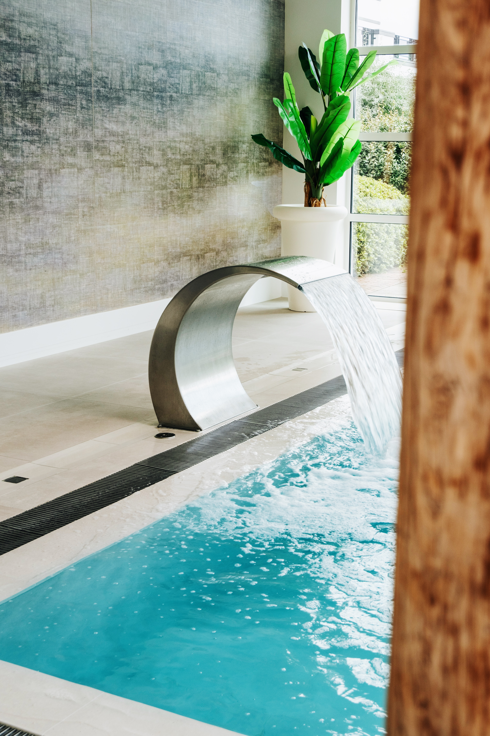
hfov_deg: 25.5
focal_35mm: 53
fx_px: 1082
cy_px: 368
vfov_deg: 37.5
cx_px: 245
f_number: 6.4
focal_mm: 35.3
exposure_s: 1/60
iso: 250
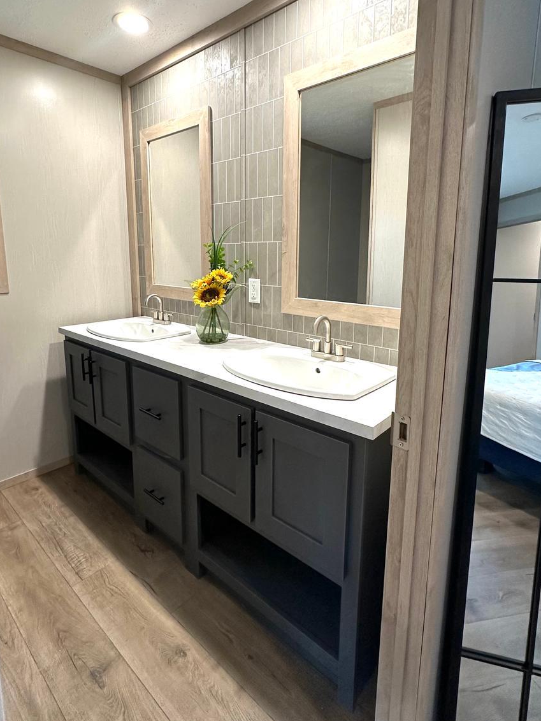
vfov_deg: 84.2
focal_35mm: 19
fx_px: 396
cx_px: 261
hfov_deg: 68.7
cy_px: 312
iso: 200
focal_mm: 2.22
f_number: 2.2
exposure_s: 1/120
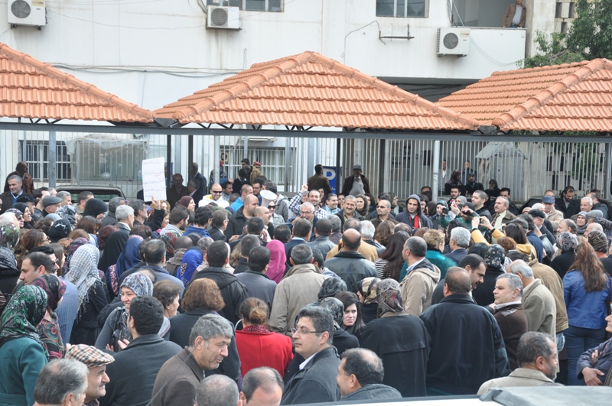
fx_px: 1146
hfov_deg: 29.9
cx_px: 306
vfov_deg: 20.1
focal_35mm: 68
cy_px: 203
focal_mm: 45
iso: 500
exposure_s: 1/320
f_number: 9
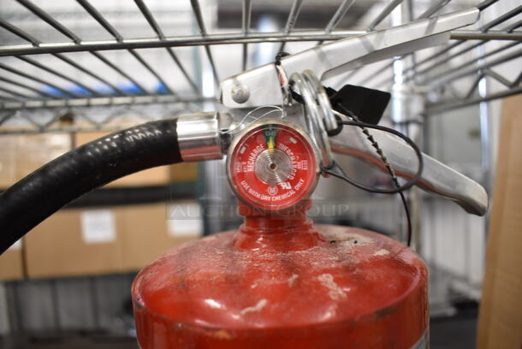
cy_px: 174
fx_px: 392
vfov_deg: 48.0
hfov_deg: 67.3
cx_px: 261
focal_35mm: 27
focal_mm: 18
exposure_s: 1/60
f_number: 4
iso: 800
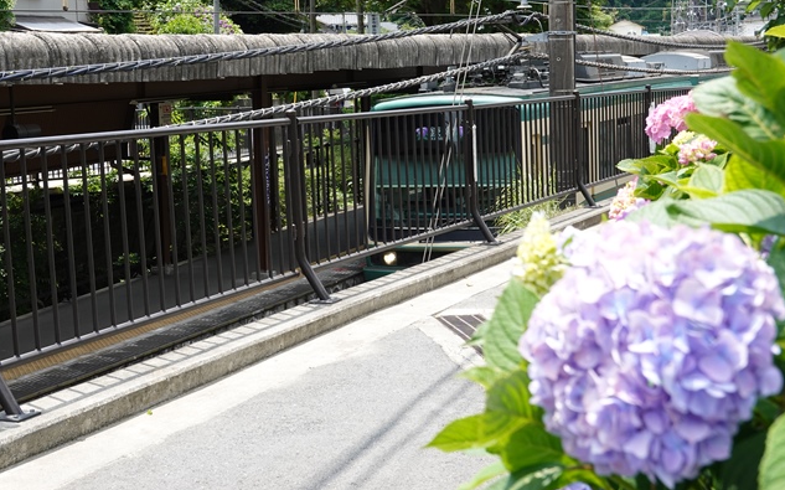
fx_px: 1411
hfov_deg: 31.1
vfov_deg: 19.7
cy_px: 228
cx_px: 396
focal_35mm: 66
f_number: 5.6
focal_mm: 23.39
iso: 160
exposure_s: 1/250
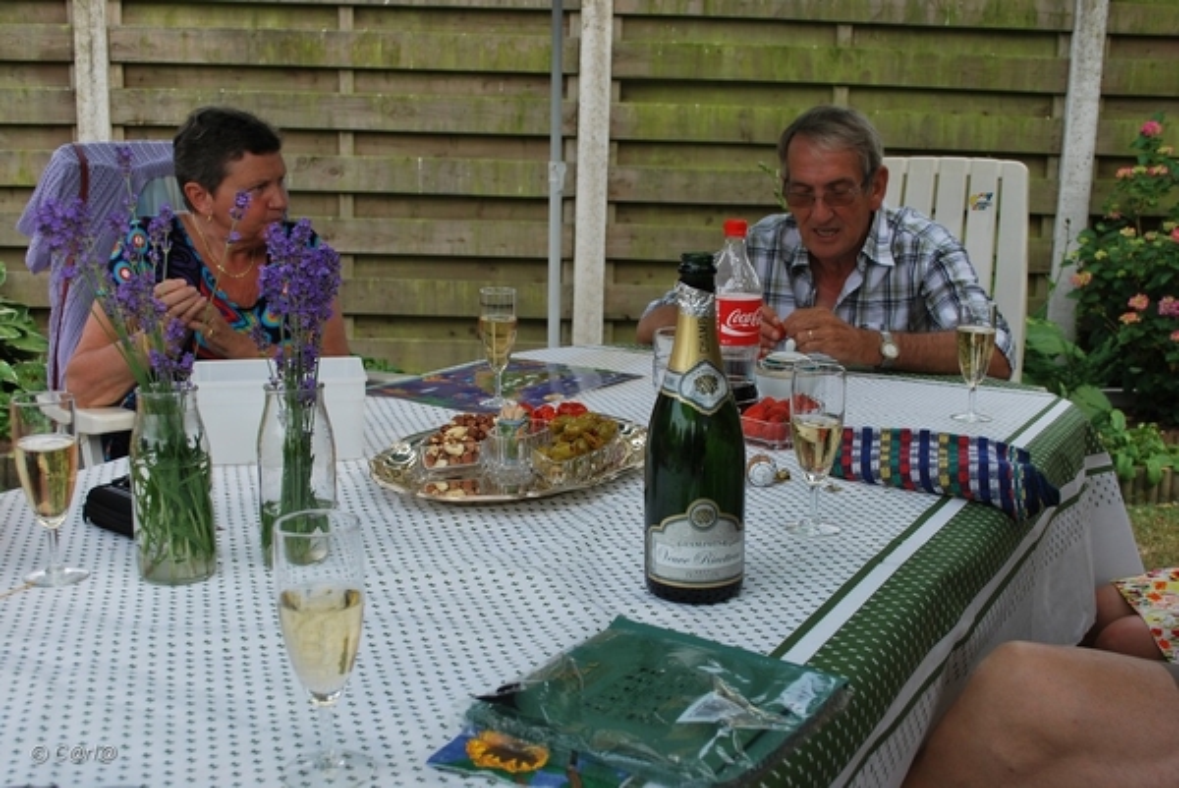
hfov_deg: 49.5
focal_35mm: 39
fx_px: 1278
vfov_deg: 34.3
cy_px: 394
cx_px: 590
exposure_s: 1/125
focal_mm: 26
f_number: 5.6
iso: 100
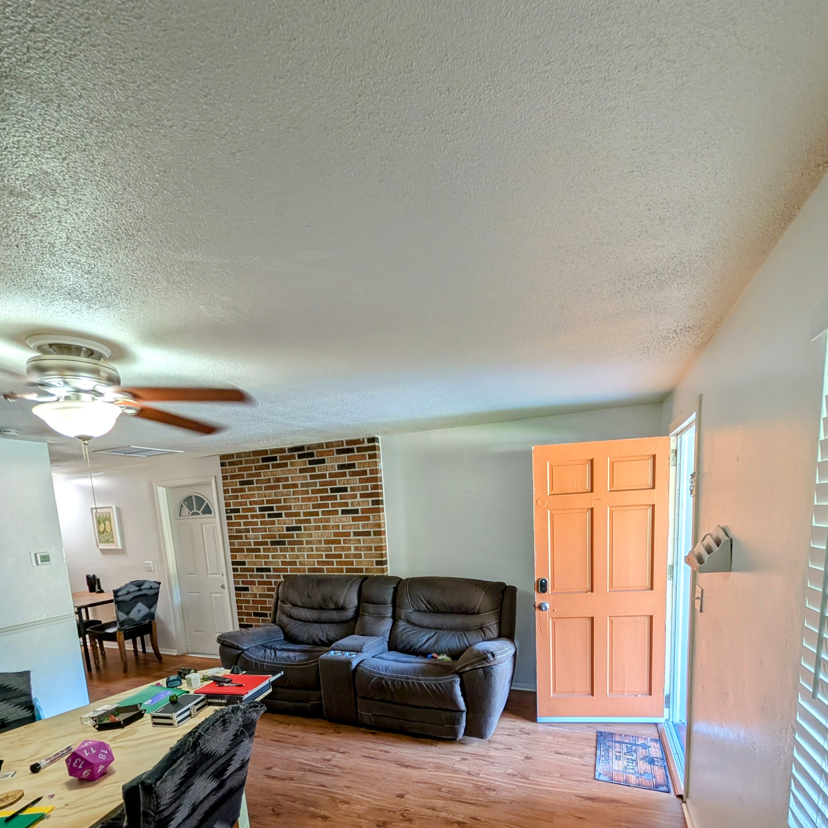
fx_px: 406
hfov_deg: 91.1
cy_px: 573
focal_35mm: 15
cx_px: 425
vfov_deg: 86.8
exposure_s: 1/40
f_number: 1.7
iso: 77
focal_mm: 2.02
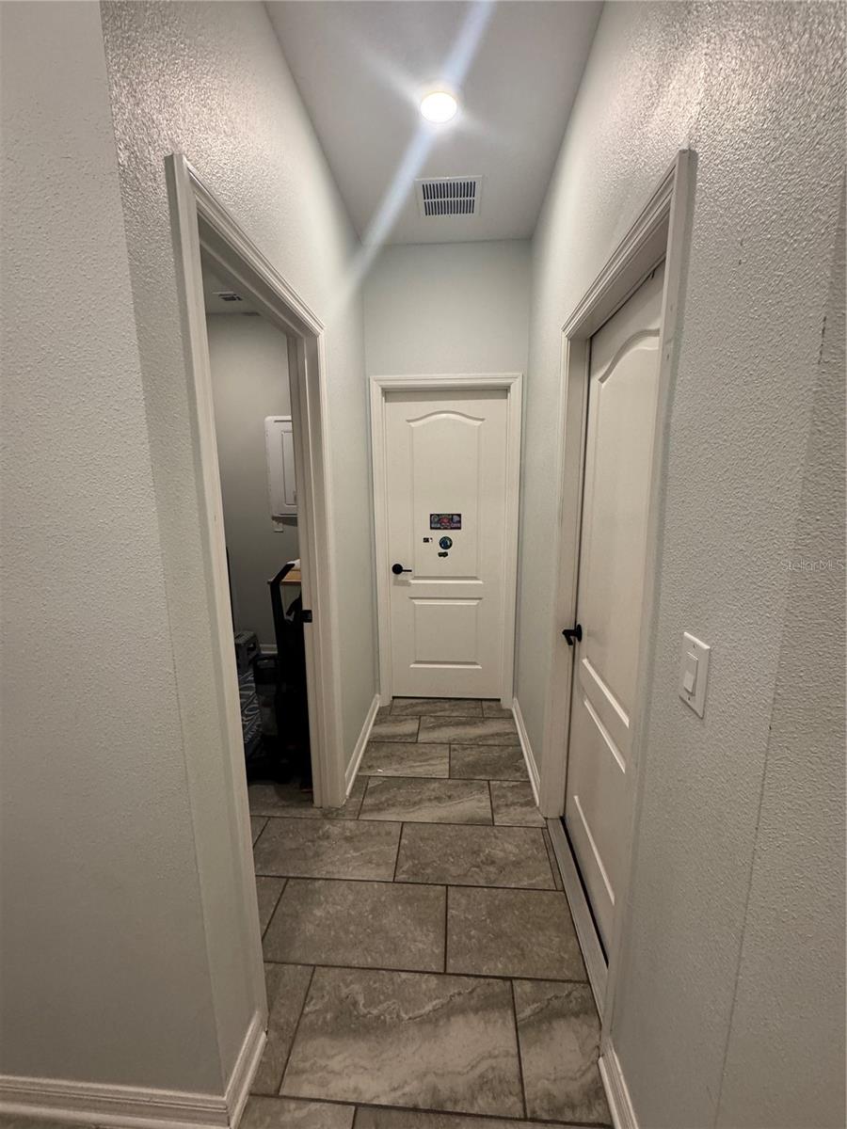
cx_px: 424
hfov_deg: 85.7
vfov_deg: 102.1
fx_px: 457
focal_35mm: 14
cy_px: 564
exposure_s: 1/120
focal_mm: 2.22
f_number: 2.2
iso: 320
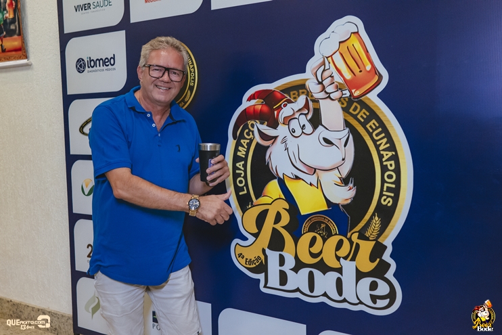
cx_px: 251
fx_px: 502
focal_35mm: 36
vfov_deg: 36.9
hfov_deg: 53.1
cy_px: 168
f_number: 2.5
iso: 2500
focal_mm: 24
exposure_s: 1/400
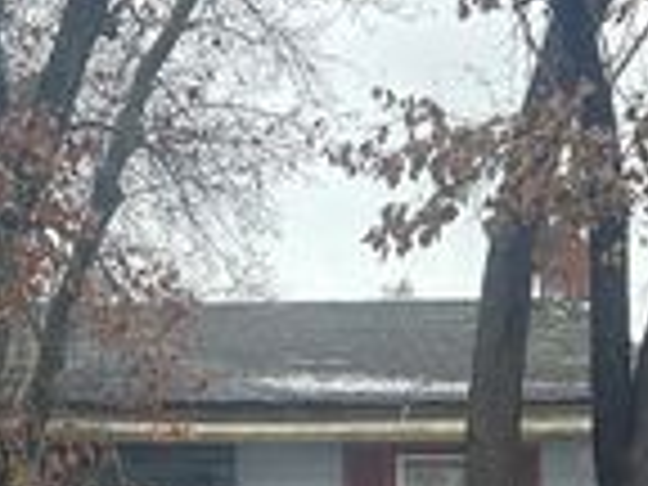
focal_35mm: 90
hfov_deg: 21.5
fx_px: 1685
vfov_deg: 15.6
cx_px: 144
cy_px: 637
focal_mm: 5.96
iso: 64
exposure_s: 1/293
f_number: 1.6
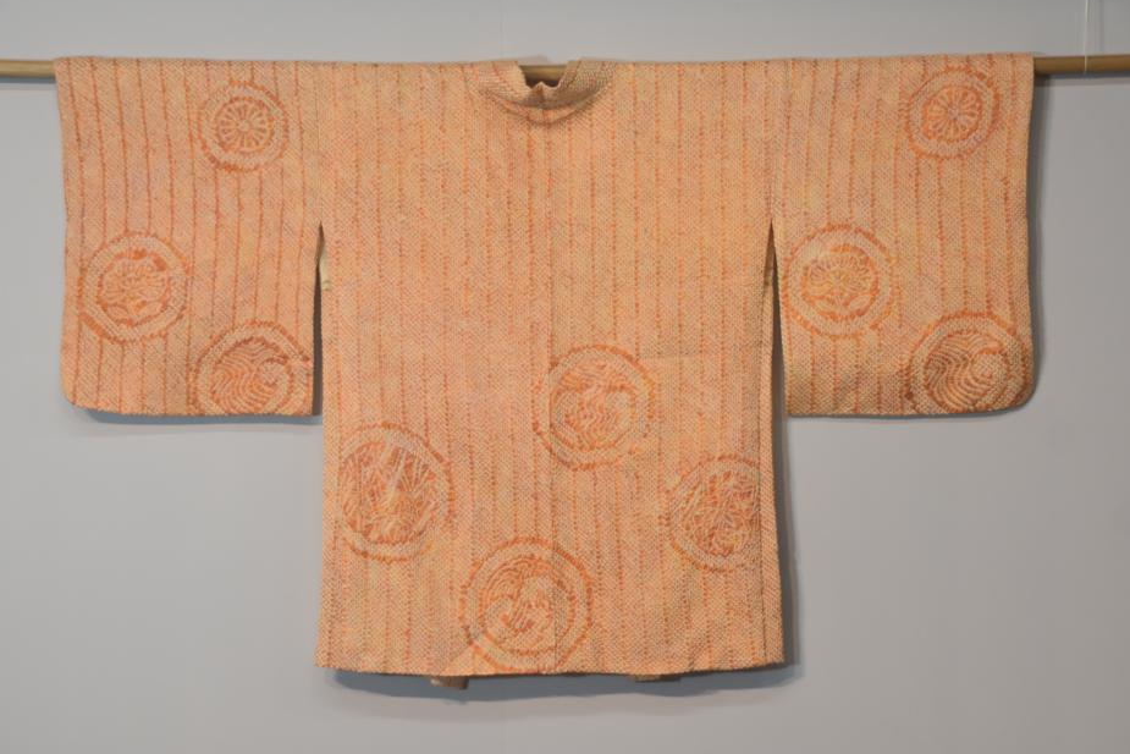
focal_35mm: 109
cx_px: 555
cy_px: 346
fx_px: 3422
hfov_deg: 18.8
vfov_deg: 12.6
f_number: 5
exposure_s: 1/60
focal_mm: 62
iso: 640
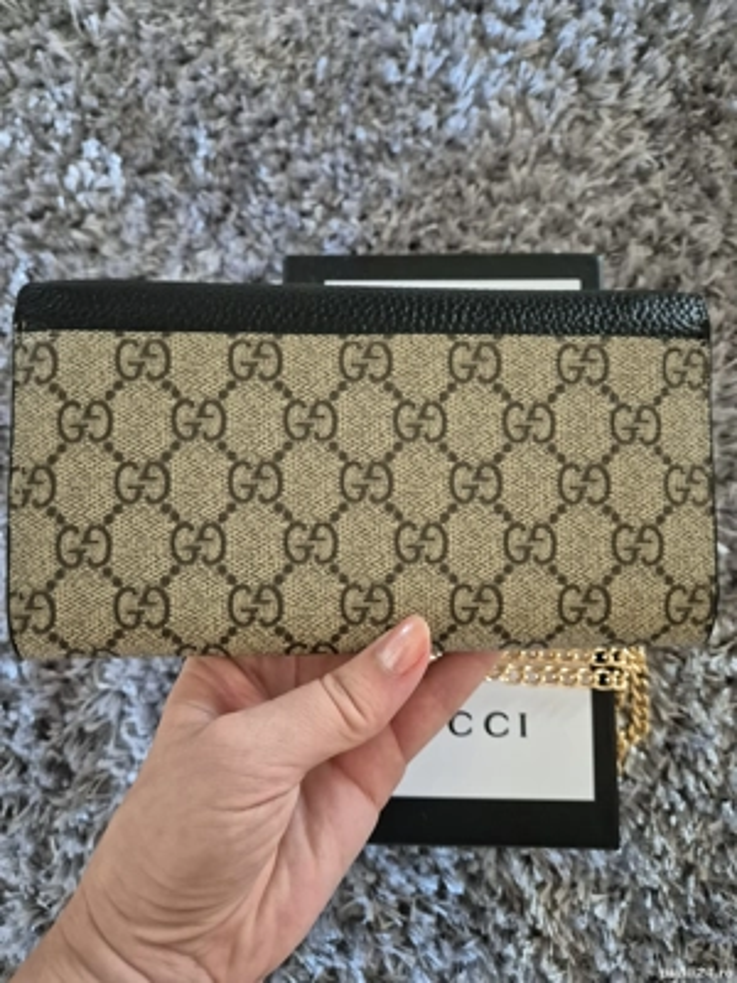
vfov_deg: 73.9
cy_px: 492
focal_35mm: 23
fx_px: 653
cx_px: 368
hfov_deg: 58.9
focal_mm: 5.4
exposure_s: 1/100
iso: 1600
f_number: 1.8
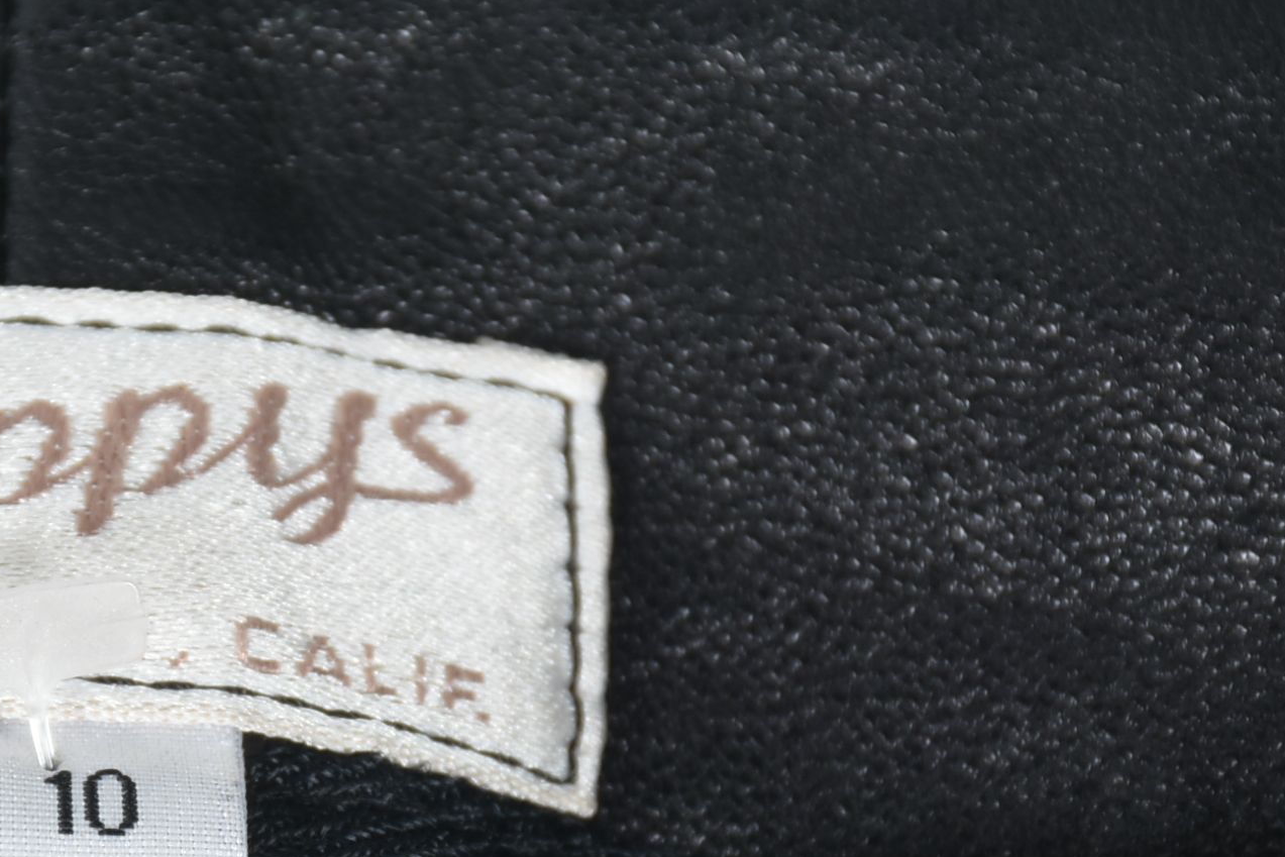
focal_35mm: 494
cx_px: 250
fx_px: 17634
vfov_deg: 2.8
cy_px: 717
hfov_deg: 4.2
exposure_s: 1/125
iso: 320
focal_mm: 140
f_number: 10
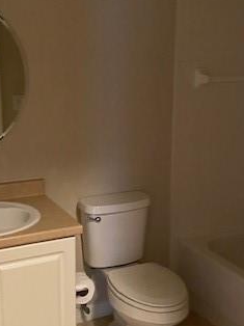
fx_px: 499
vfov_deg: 36.2
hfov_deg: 27.5
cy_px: 175
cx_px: 120
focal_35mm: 53
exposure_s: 1/40
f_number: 1.8
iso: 500
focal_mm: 4.25
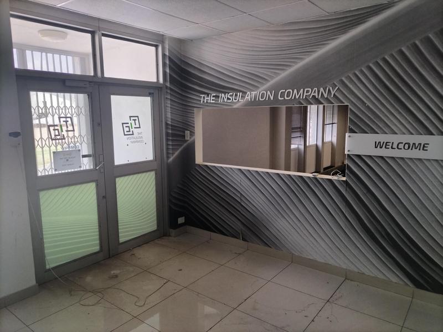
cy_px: 166
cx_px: 222
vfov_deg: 53.1
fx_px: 333
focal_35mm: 26
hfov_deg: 67.3
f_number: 1.8
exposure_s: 1/100
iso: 510
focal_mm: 4.7
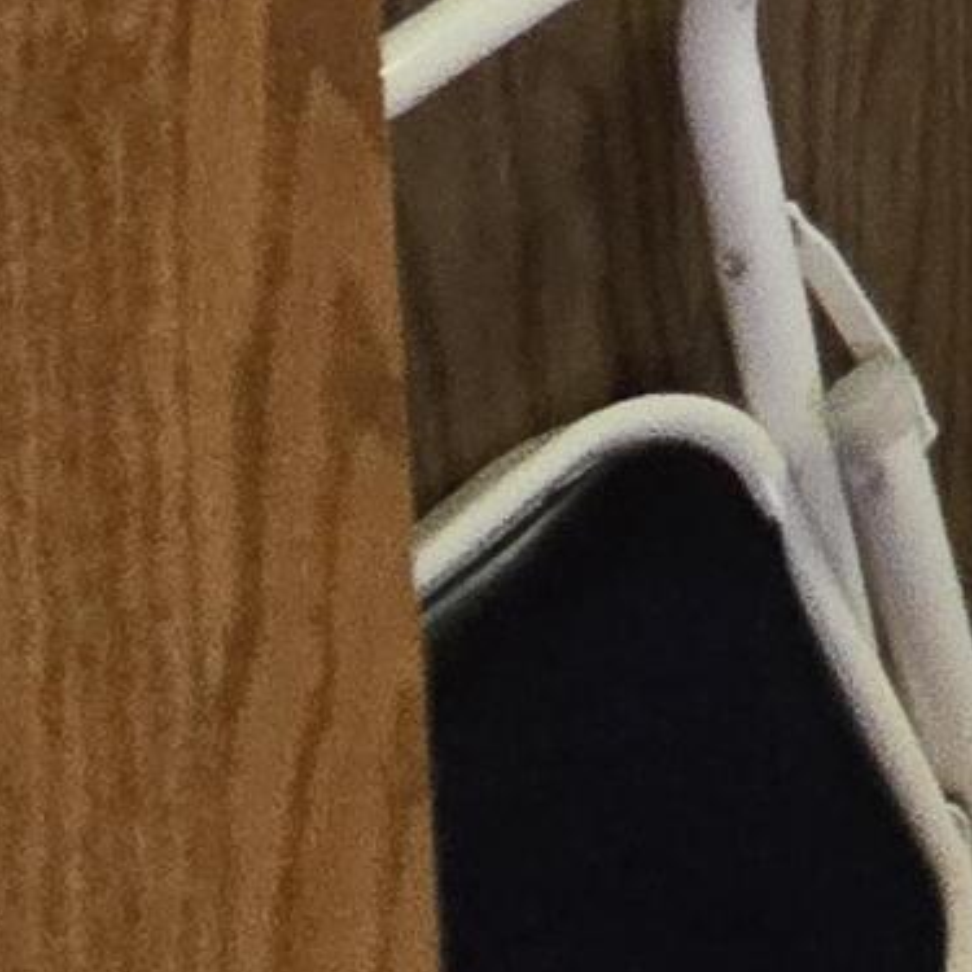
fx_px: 2923
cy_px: -1814
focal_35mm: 92
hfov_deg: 10.1
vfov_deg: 11.8
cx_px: 3248
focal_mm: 2.2
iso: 250
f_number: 2.2
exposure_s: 1/60
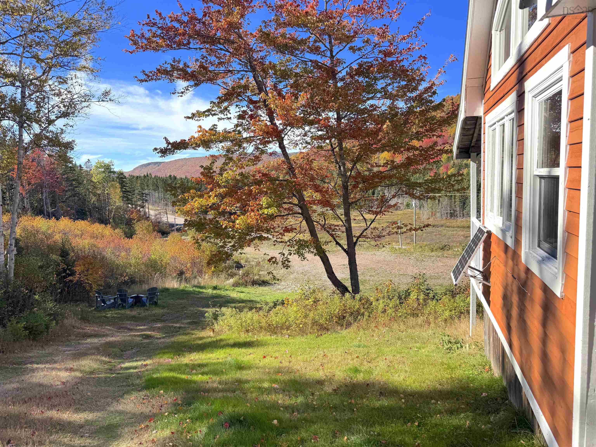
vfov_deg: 56.8
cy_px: 224
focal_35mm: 24
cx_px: 298
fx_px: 413
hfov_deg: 71.6
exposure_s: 1/2710
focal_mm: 6.76
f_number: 1.78
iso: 80
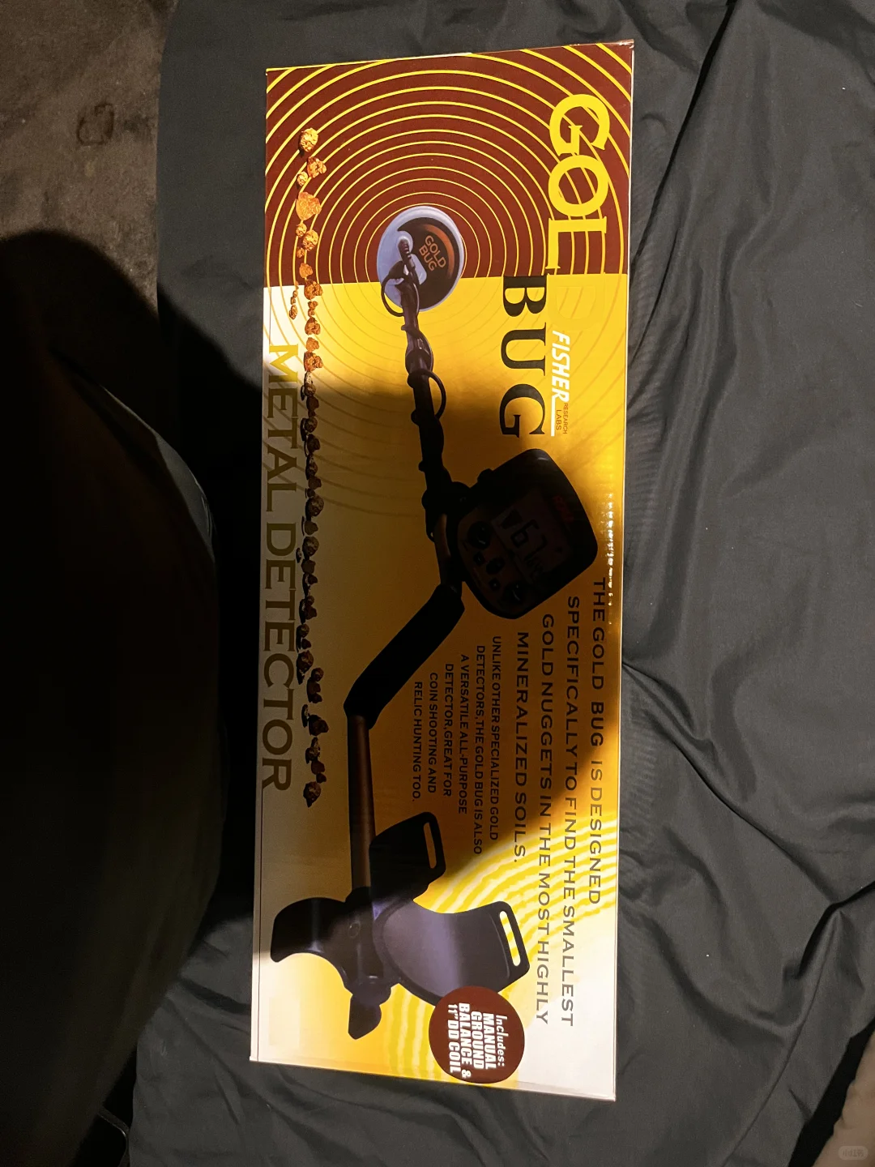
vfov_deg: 67.3
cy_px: 584
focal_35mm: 26
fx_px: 876
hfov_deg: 53.1
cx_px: 438
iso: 640
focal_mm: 5.1
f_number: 1.6
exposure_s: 1/38
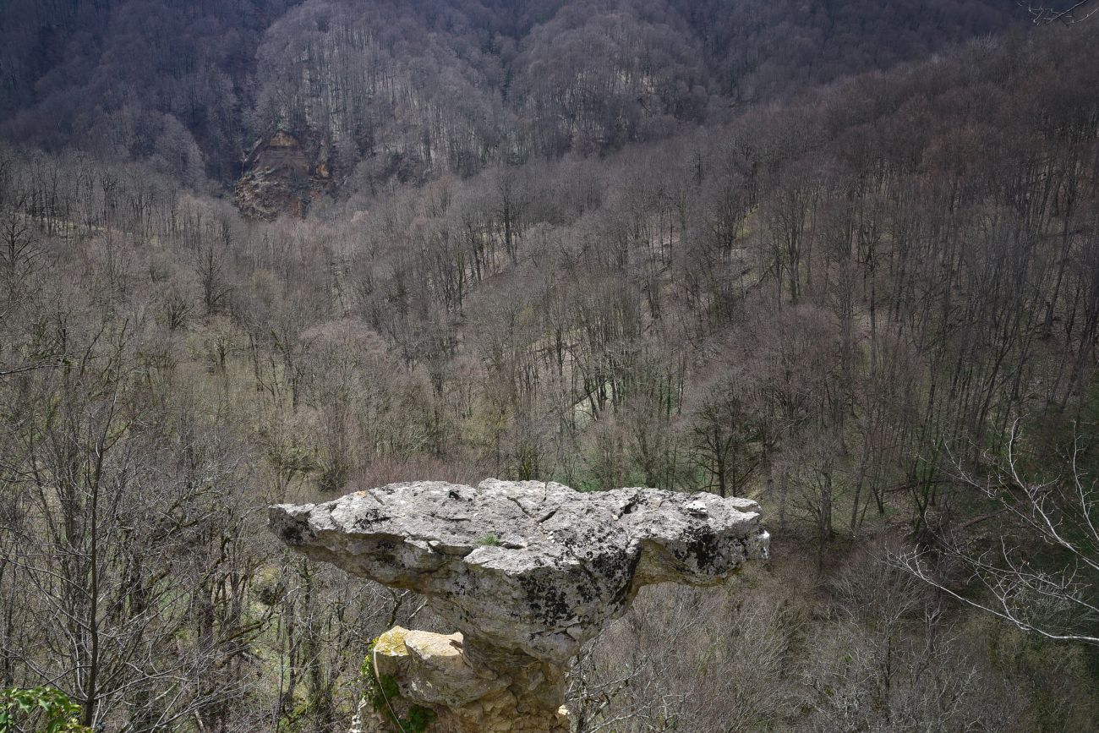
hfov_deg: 39.6
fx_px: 1526
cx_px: 550
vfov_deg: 27.0
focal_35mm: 50
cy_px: 366
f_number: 11
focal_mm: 50
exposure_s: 1/125
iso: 160
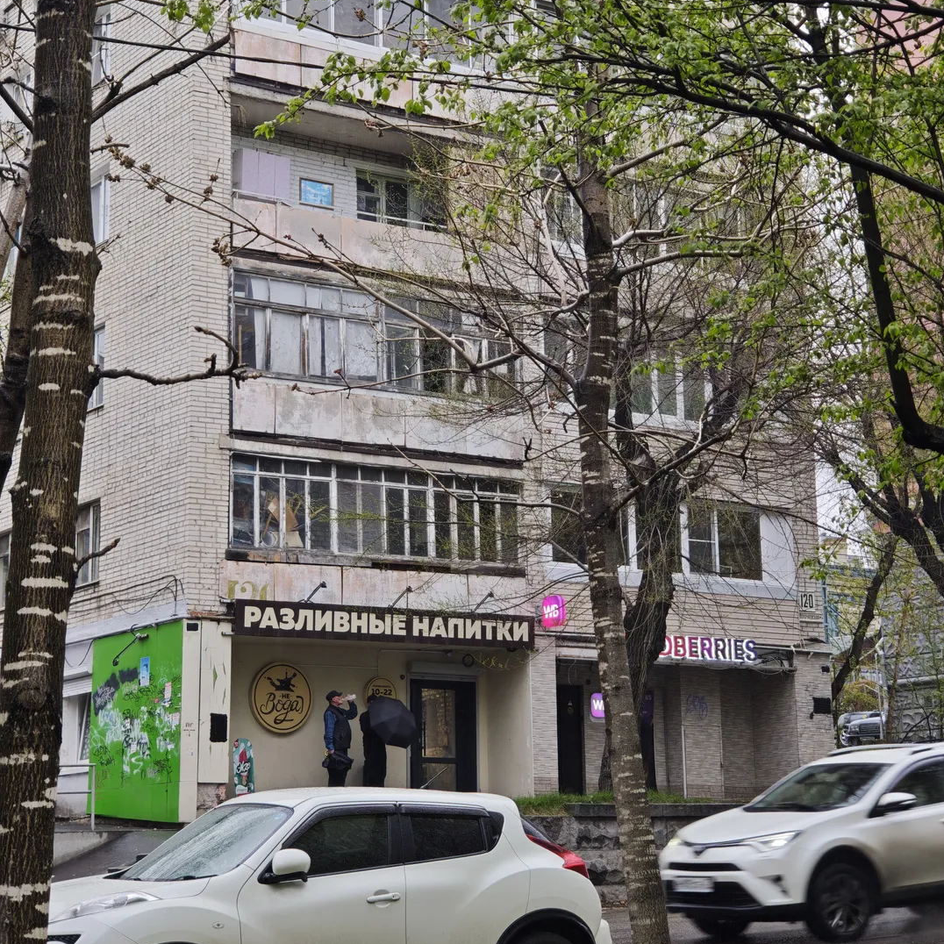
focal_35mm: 71
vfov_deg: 24.3
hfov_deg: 24.3
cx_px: 473
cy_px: 387
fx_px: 2191
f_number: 2
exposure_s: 1/100
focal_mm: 9
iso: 125
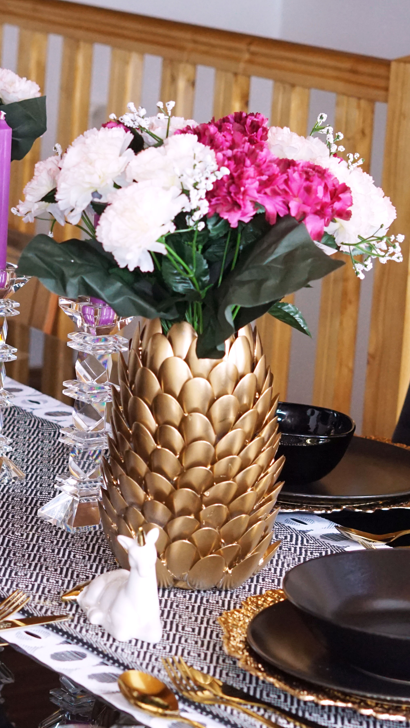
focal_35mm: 119
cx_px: 68
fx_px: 2300
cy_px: 366
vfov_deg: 18.0
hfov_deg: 10.2
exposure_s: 1/160
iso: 1600
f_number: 3.5
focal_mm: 50
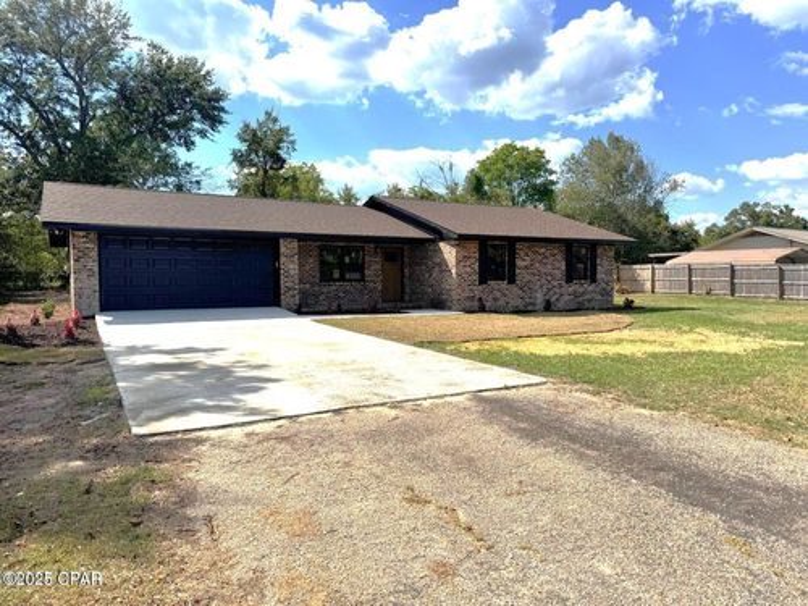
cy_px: 303
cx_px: 404
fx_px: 560
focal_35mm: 24
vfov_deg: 56.8
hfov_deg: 71.6
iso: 80
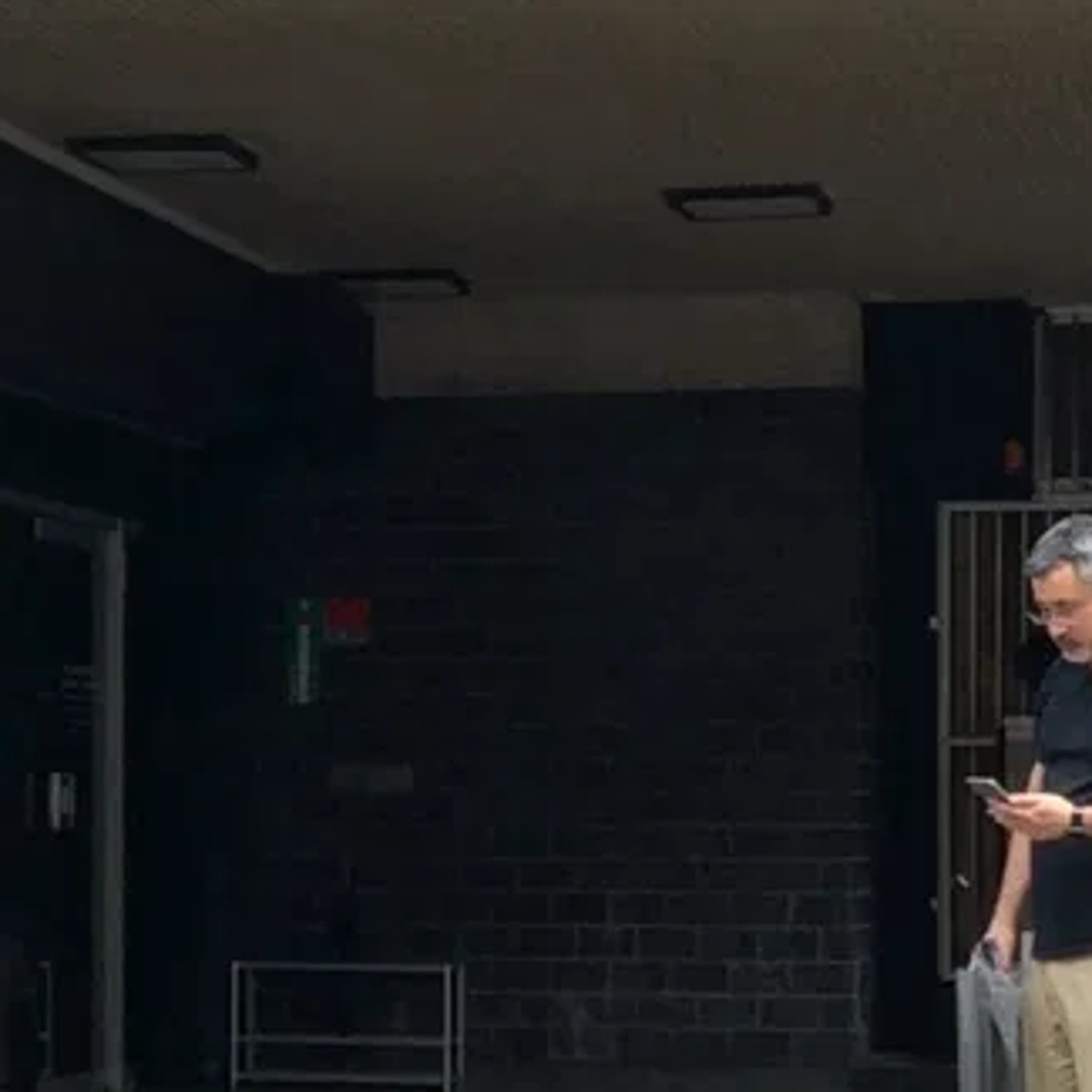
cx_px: 212
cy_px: 657
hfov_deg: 12.5
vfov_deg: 12.6
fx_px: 4961
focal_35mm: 139
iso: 32
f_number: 2.4
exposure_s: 1/309
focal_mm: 3.3
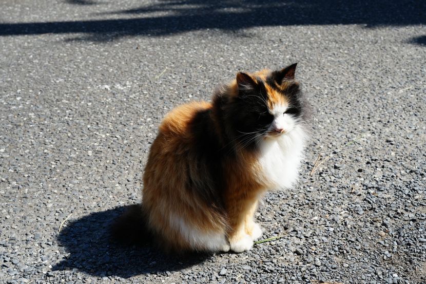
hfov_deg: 40.4
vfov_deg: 27.5
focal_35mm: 49
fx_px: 580
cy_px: 142
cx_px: 213
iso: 800
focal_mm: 49
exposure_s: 1/640
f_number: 11
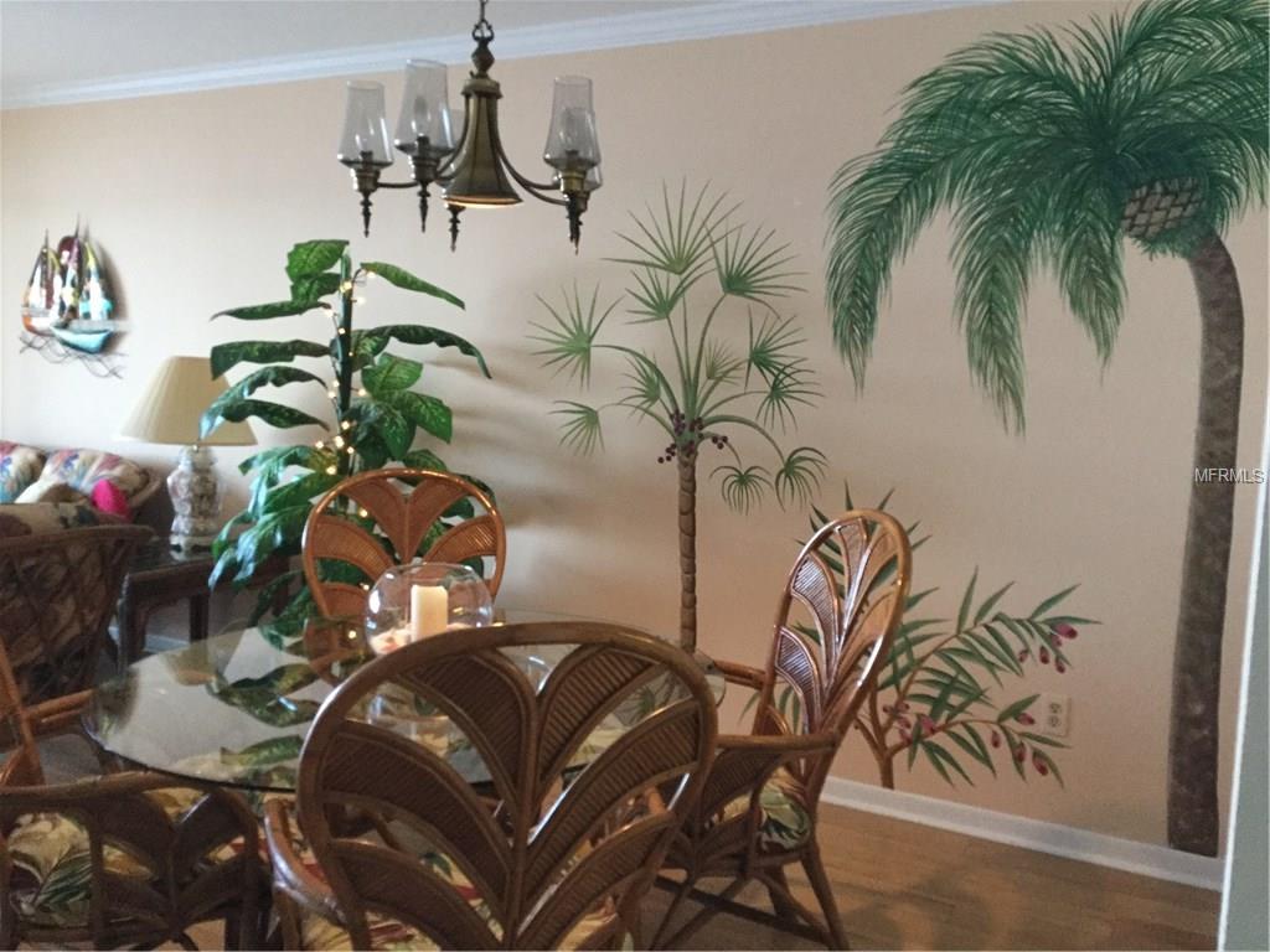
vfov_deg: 45.4
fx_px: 1137
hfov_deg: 58.4
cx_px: 635
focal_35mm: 31
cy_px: 476
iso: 160
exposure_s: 1/30
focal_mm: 3.3
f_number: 2.4
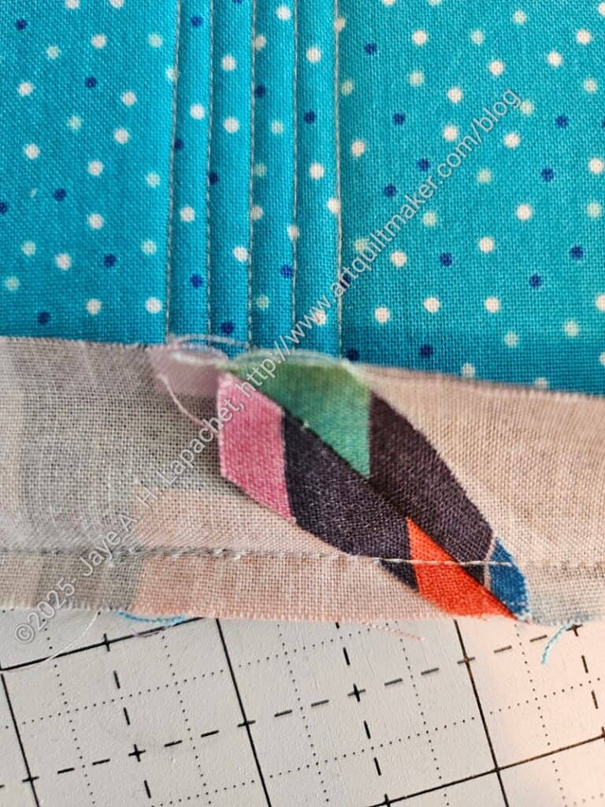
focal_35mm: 23
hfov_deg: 58.9
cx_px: 302
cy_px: 404
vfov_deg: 73.9
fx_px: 536
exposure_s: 1/120
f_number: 1.8
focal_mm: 5.4
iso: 320
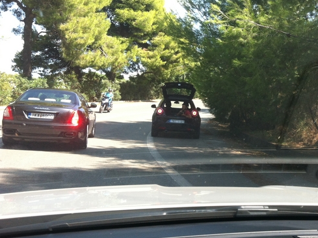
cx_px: 235
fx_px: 486
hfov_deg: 35.5
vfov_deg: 27.4
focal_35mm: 53
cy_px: 103
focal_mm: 3.85
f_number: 2.8
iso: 80
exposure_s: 1/239
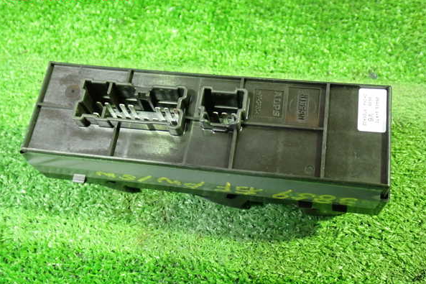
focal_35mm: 40
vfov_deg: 33.4
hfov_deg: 48.5
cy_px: 148
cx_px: 213
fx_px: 473
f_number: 2.7
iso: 800
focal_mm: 6.83
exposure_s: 1/15
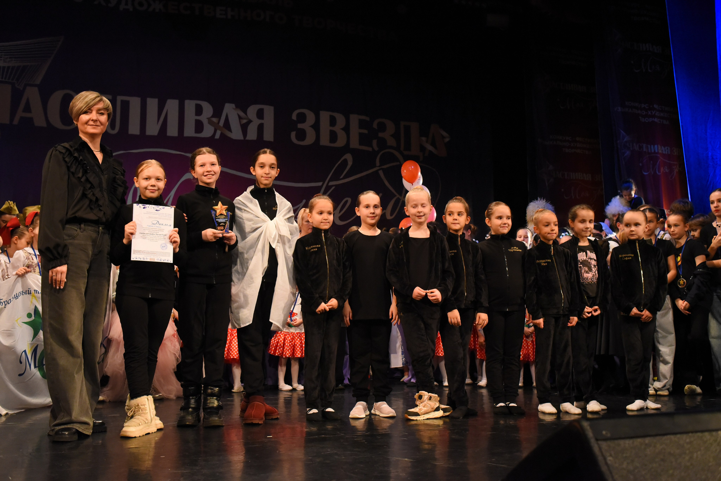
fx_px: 701
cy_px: 240
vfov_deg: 37.9
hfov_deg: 54.4
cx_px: 360
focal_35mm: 35
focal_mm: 35
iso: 5000
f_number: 6.3
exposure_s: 1/320
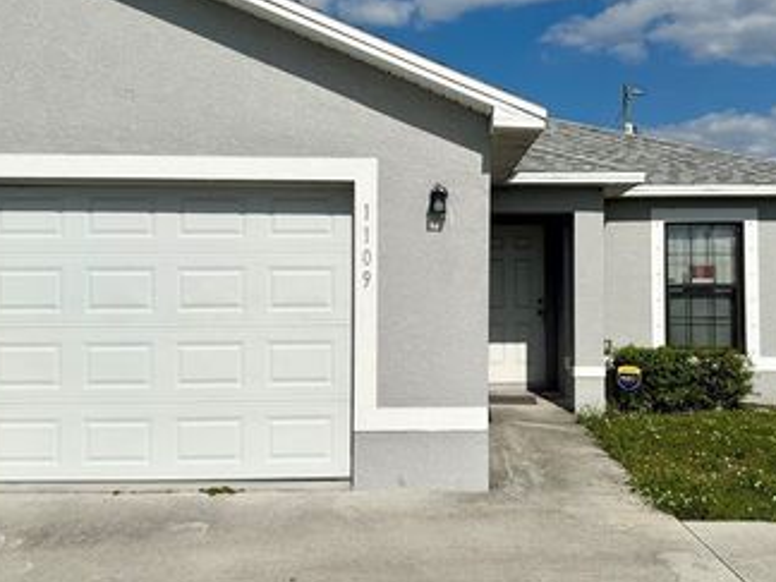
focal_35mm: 37
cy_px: 245
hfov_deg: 49.9
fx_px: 829
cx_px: 450
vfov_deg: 38.6
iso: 64
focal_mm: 6.76
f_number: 1.78
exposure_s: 1/14286
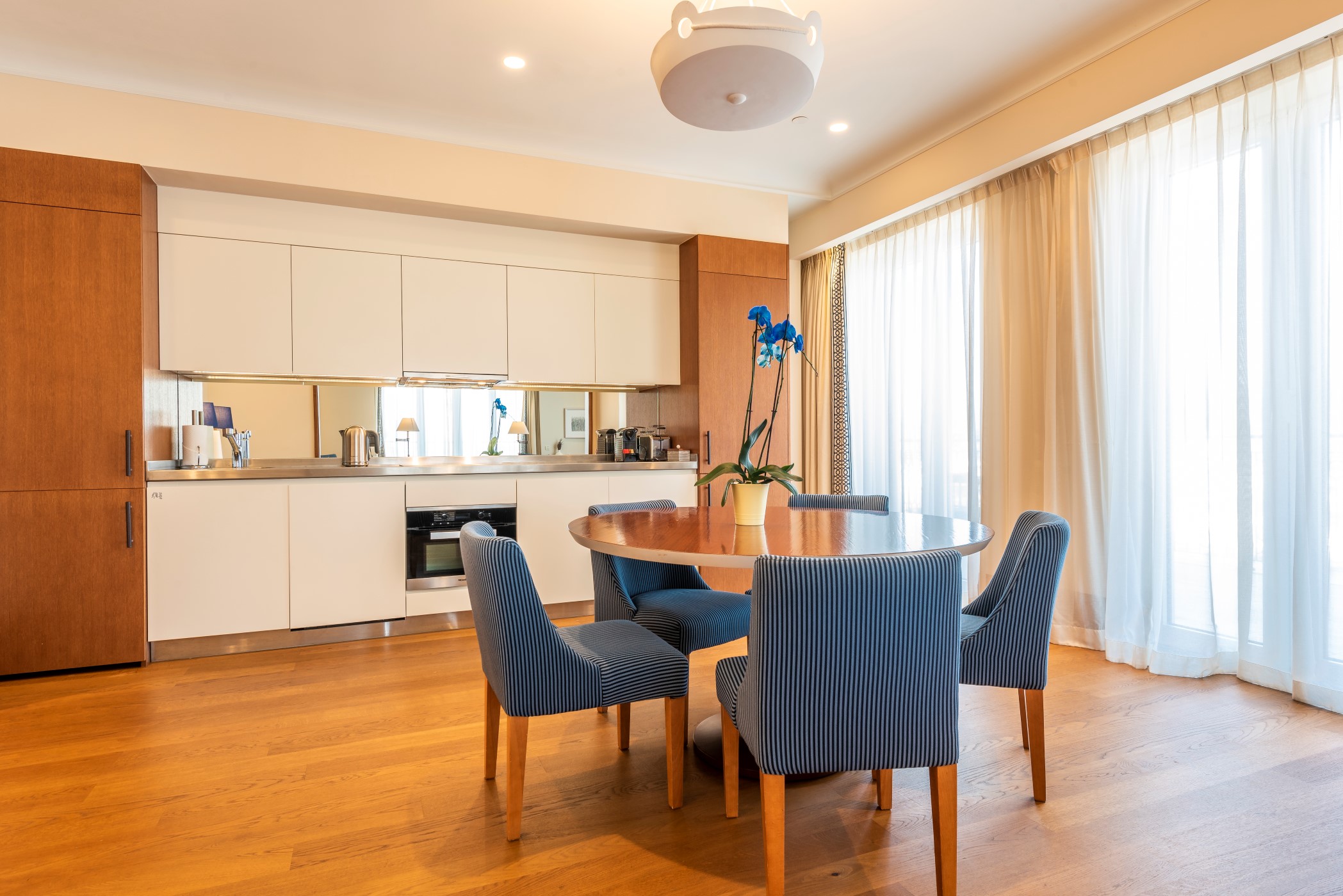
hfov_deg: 84.0
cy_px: 448
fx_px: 746
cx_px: 672
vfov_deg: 62.0
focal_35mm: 20
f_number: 10
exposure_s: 1/1.67
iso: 50
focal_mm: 20
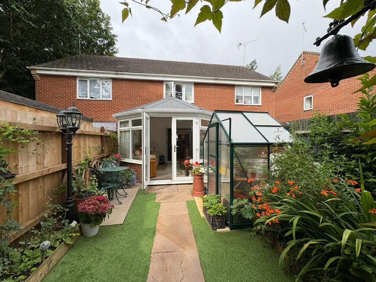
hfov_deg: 102.1
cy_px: 141
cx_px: 188
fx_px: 152
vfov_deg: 85.7
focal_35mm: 14
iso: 40
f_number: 2.2
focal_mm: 2.22
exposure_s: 1/1020
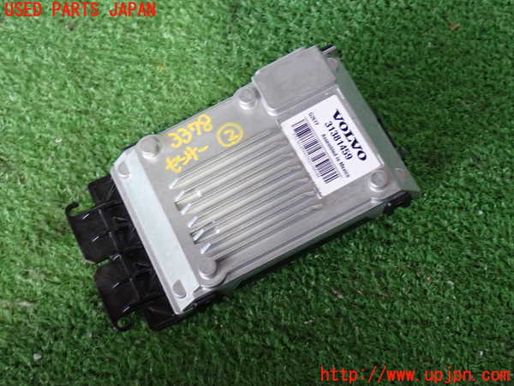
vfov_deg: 27.0
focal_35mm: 54
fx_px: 802
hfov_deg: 35.5
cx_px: 257
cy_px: 193
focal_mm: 9.65
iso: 800
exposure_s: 1/30
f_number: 3.3
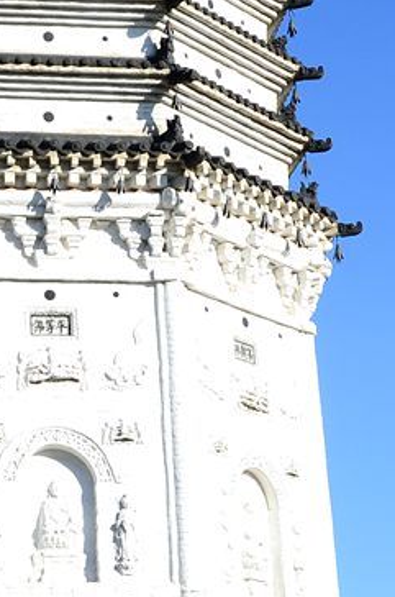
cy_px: 267
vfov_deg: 14.7
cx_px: 97
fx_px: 2315
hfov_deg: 9.7
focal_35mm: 140
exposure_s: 1/320
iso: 100
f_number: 8
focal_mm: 22
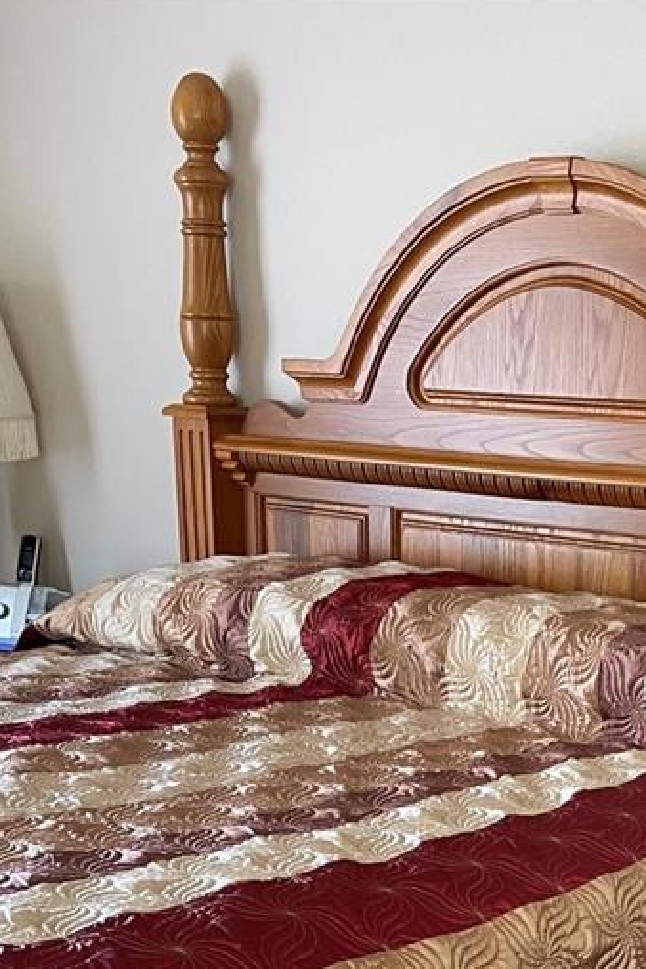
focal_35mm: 64
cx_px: 535
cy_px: 1135
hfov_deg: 20.9
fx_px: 1723
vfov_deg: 27.9
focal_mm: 4.2
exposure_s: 1/60
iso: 250
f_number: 1.6
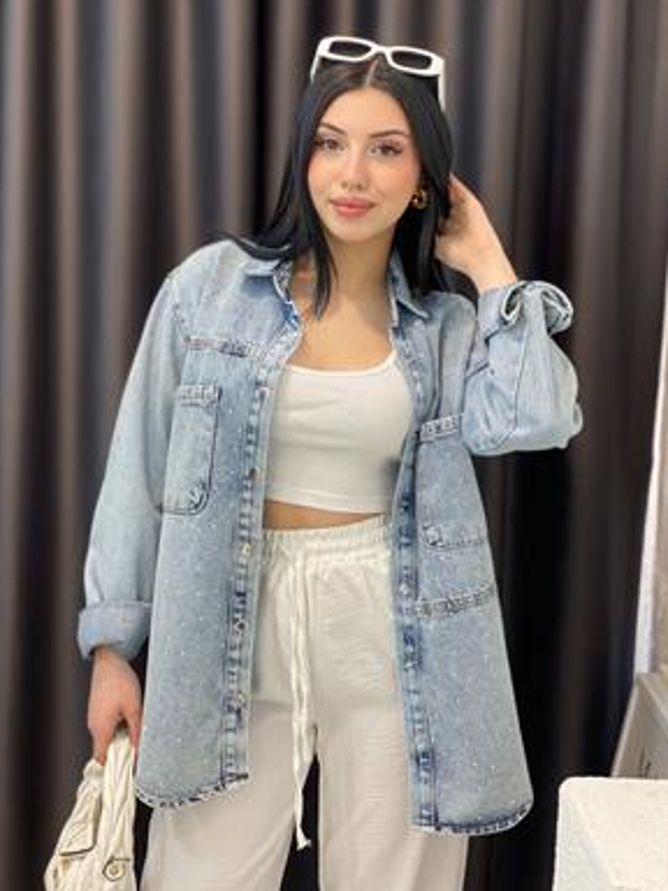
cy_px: 428
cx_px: 318
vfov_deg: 34.3
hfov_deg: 26.1
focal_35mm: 56
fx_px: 1441
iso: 160
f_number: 2
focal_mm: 6
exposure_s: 1/100
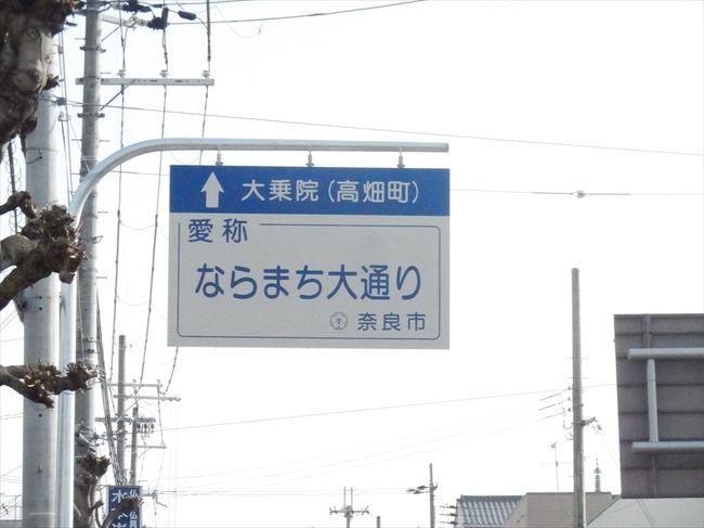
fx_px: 2562
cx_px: 352
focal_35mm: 126
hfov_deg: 15.6
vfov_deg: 11.8
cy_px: 264
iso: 3200
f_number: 10
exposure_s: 1/2000
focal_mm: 22.6
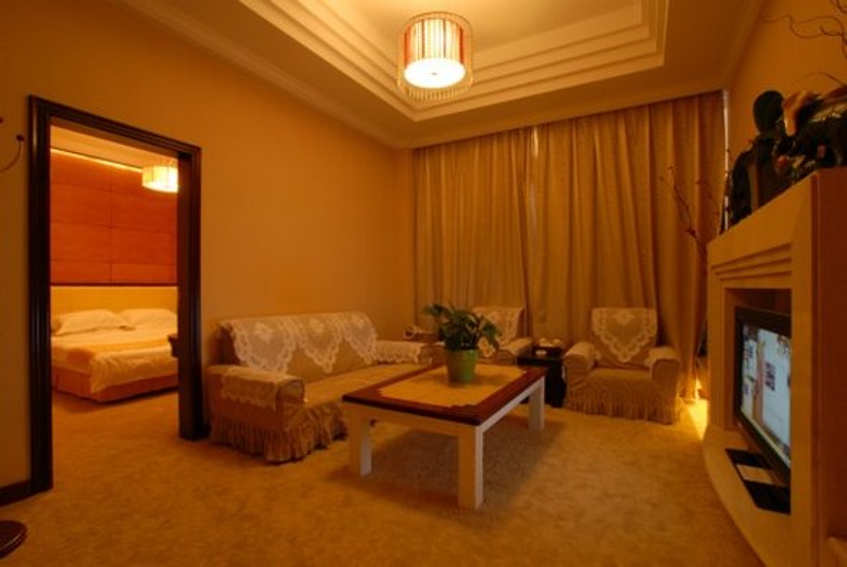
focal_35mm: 16
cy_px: 284
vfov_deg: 72.2
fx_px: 389
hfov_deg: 94.9
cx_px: 424
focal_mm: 11
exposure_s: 2.5
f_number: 13
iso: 100
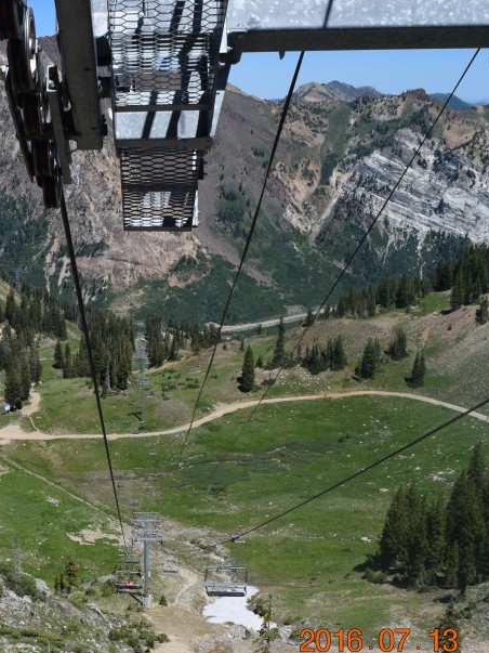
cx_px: 9
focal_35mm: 49
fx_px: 923
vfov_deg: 38.9
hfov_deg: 28.0
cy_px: 327
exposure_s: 1/400
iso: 200
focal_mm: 20
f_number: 10
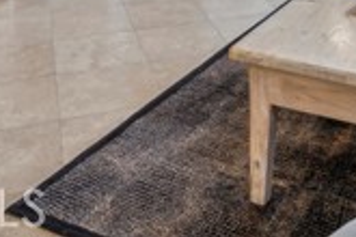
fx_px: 613
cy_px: -220
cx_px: 263
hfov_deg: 31.8
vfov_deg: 17.0
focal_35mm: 62
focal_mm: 16
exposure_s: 1/13
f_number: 9
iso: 200
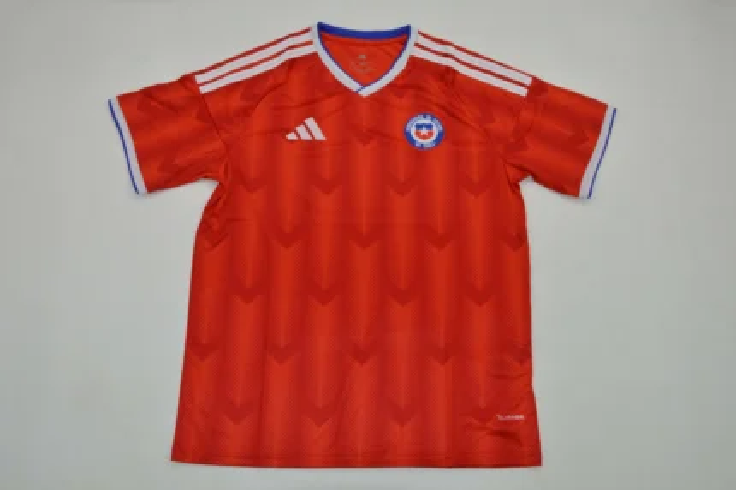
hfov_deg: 59.5
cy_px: 245
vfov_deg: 41.7
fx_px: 643
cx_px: 368
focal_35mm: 32
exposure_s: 1/200
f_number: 10
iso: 400
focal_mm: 21
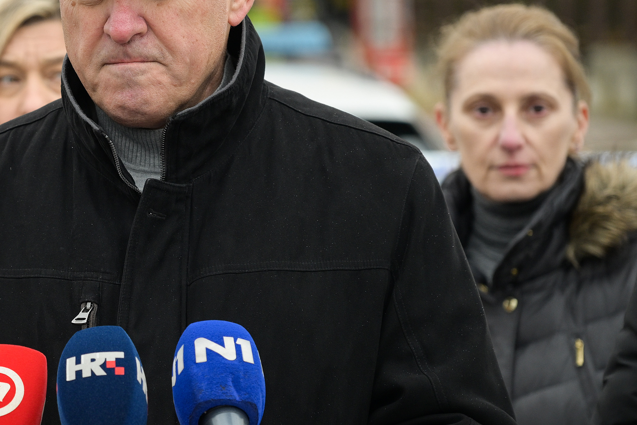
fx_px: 4211
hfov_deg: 8.6
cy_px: 166
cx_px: 58
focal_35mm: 238
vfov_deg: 5.8
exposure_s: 1/400
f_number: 4
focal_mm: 120
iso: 500
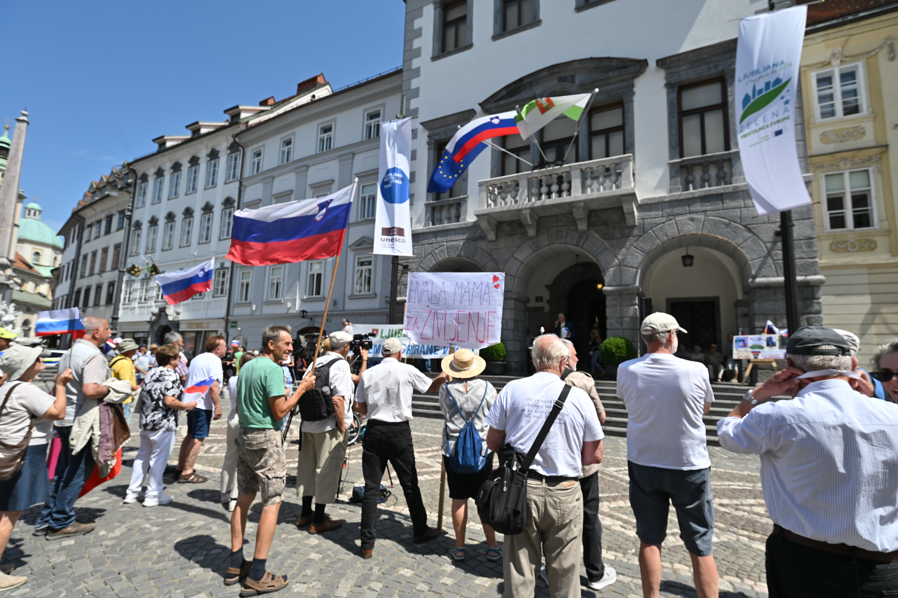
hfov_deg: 90.0
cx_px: 449
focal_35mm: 18
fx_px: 449
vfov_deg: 67.4
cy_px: 299
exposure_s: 1/1600
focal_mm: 18
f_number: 5.6
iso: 250
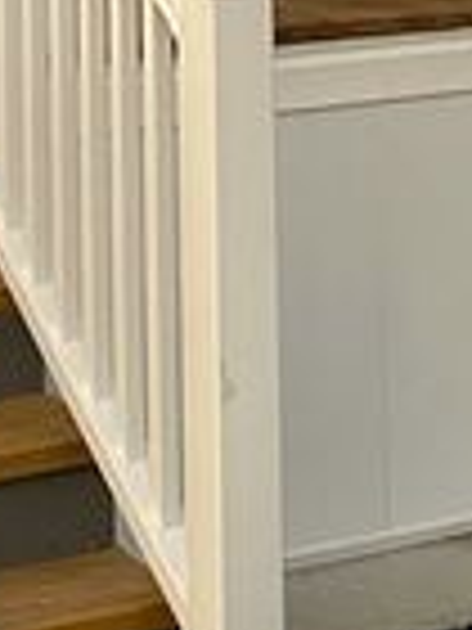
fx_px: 2254
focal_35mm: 124
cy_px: -461
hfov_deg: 12.0
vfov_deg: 14.3
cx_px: 265
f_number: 1.8
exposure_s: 1/60
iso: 250
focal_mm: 4.25
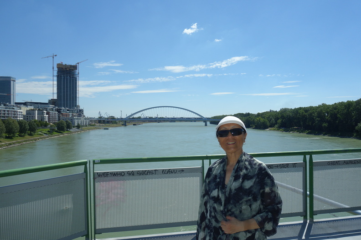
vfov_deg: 46.4
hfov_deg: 65.5
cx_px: 180
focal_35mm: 28
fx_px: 281
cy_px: 120
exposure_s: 1/800
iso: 125
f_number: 5.6
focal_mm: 10.4
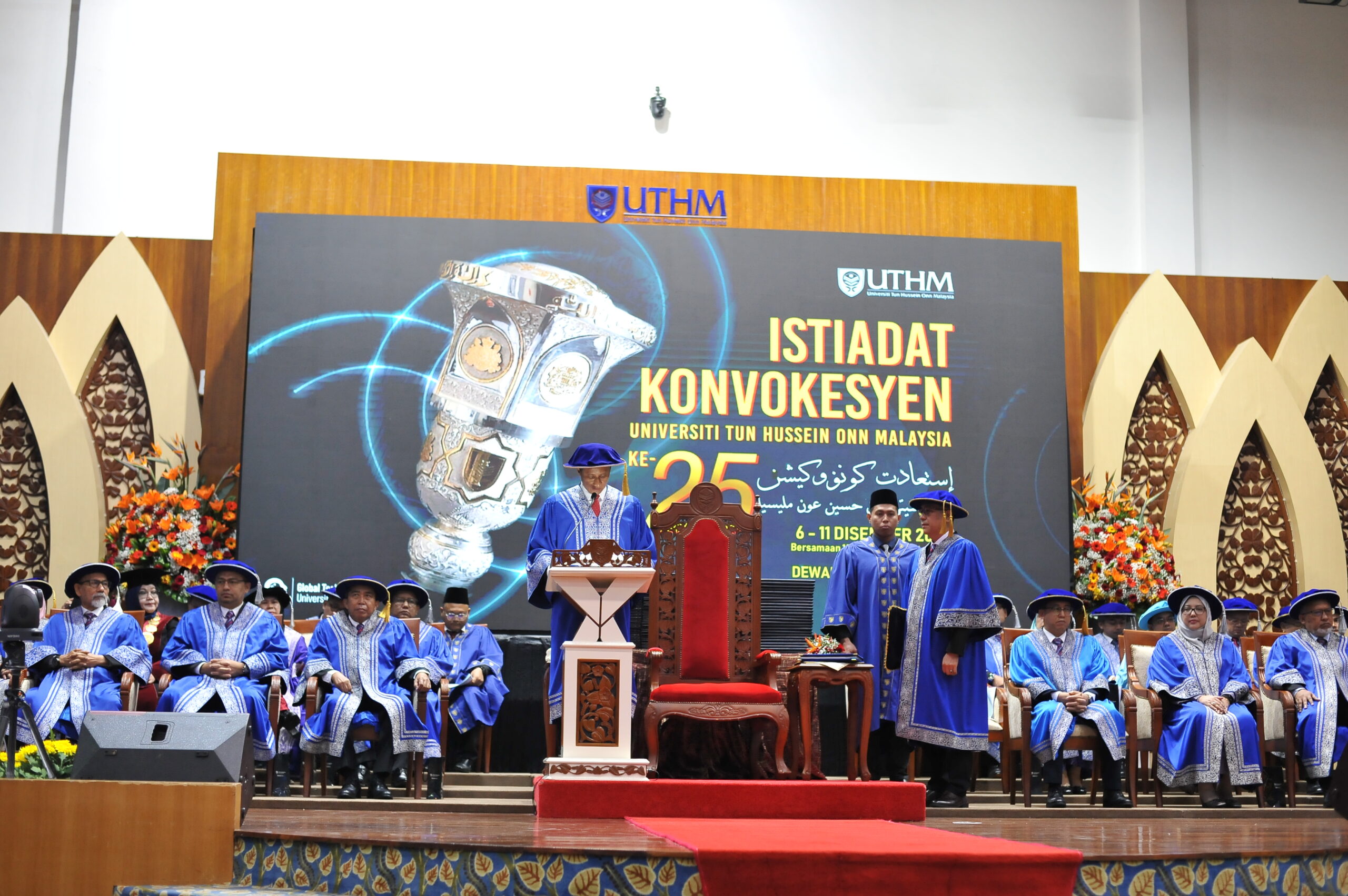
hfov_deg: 39.6
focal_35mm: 50
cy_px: 448
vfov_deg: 27.0
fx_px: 1871
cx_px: 674
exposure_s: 1/320
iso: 2500
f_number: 2.8
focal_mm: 50
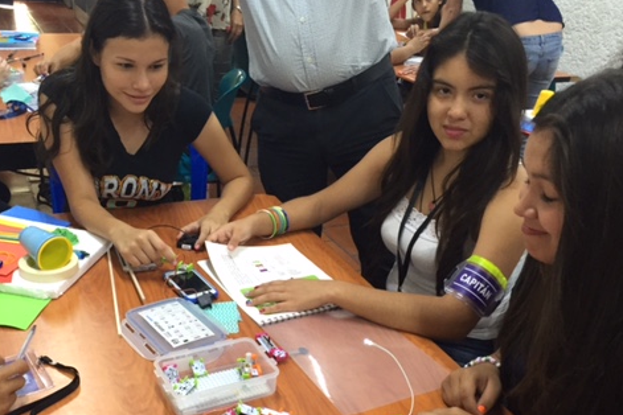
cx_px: 266
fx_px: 709
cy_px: 280
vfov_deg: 32.3
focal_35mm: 41
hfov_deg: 47.3
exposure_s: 1/30
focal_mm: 4.15
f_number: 2.2
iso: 125
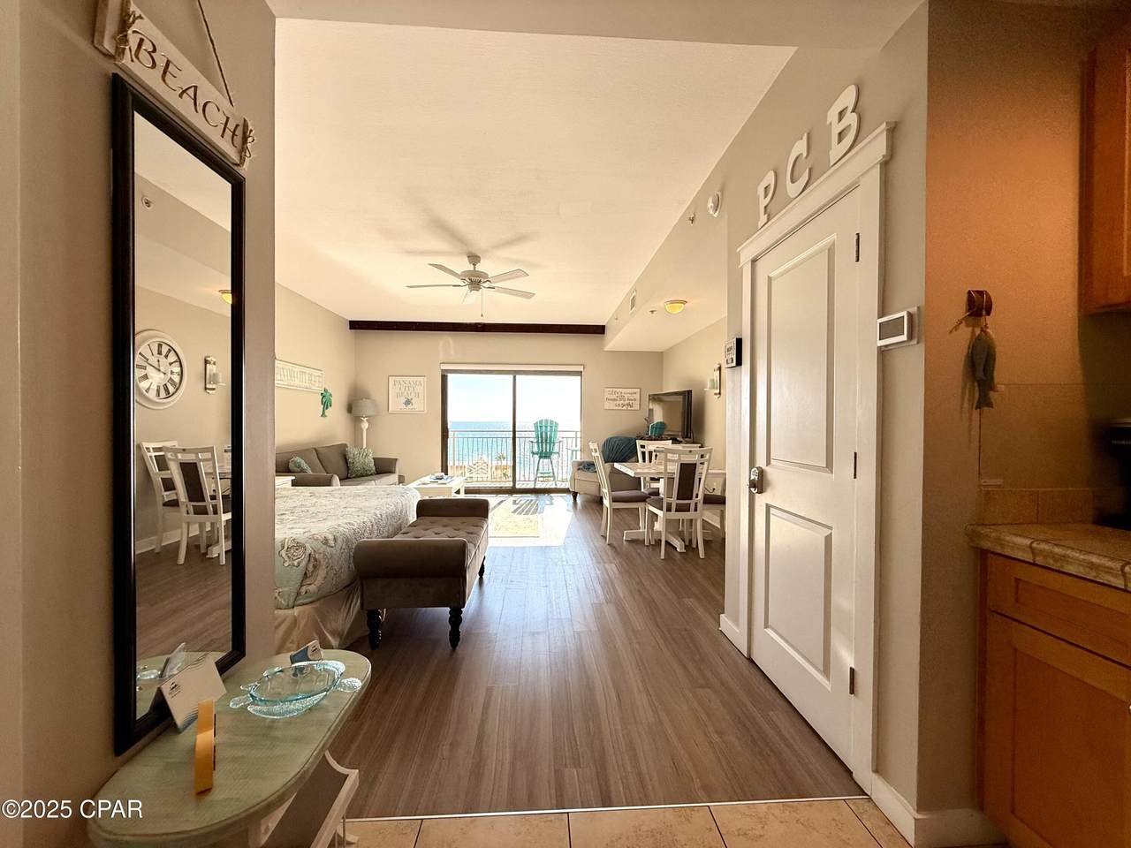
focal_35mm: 14
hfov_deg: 102.1
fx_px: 457
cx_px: 566
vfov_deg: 85.7
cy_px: 424
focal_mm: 2.22
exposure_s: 1/267
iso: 64
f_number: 2.2
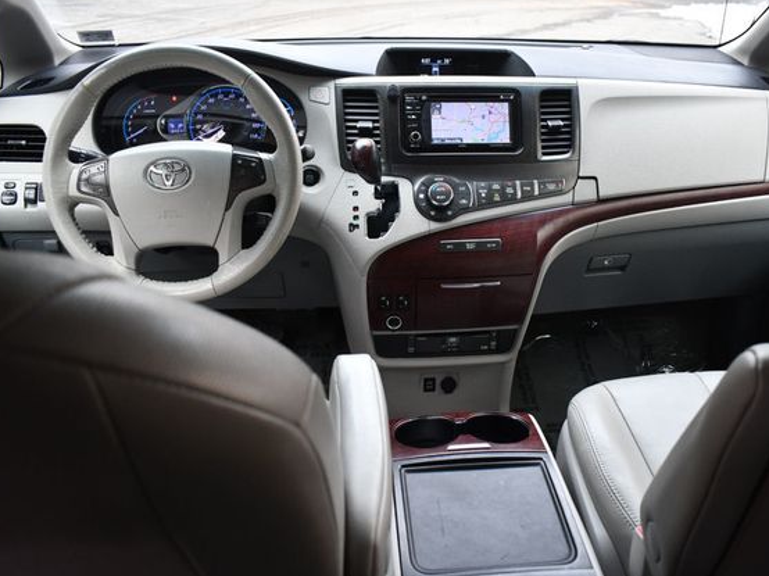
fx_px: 666
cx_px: 432
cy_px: 282
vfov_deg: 46.8
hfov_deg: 59.8
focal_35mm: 30
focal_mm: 18
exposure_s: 1/200
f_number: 3.5
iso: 800
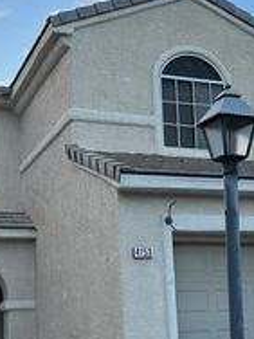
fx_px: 675
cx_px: 137
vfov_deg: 28.0
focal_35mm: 69
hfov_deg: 21.3
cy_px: 228
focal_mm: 5.7
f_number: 1.5
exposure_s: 1/121
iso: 32
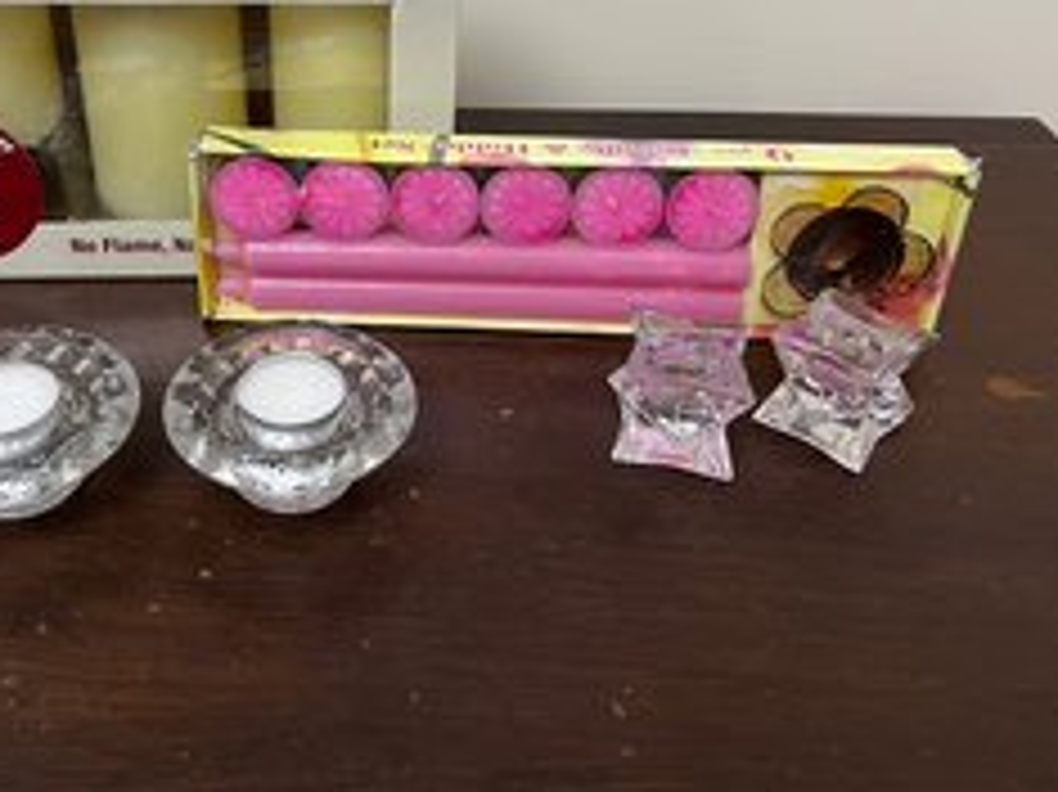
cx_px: 385
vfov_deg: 37.0
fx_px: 1161
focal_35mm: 38
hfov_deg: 48.5
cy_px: 218
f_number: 1.6
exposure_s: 1/60
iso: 320
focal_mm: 5.1
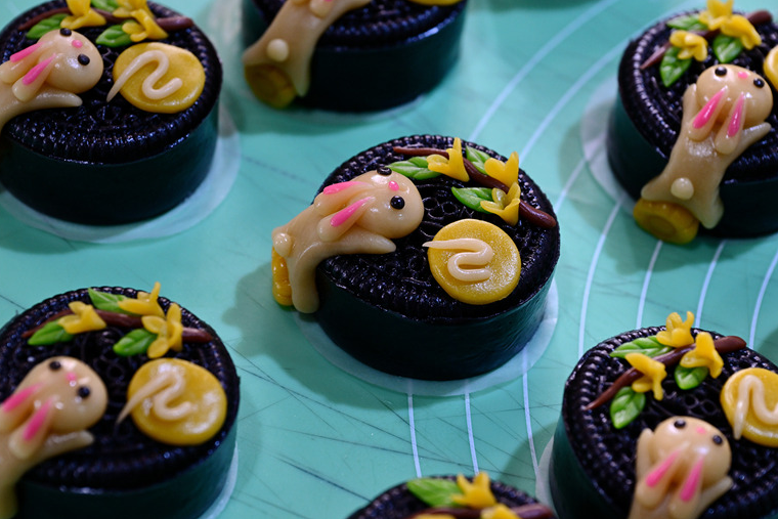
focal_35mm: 121
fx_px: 2615
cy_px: 247
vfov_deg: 11.3
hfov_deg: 16.9
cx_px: 370
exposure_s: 1/50
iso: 900
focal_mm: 115
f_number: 7.1
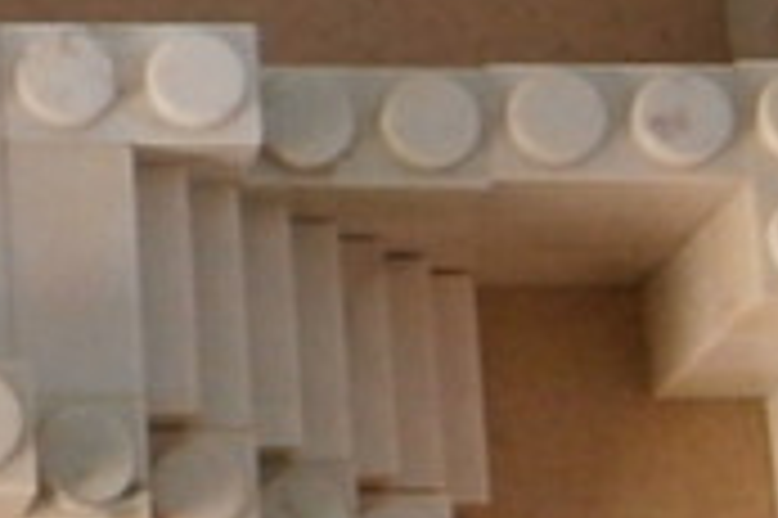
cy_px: 239
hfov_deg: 11.2
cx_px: -753
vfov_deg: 8.2
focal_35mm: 167
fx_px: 3606
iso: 200
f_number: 2.8
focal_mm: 4.7
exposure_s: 1/2
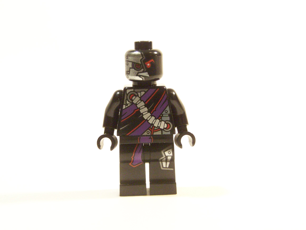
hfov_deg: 28.2
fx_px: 610
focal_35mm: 69
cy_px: 115
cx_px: 153
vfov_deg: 21.3
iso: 400
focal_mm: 11.5
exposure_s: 1/30
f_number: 3.6
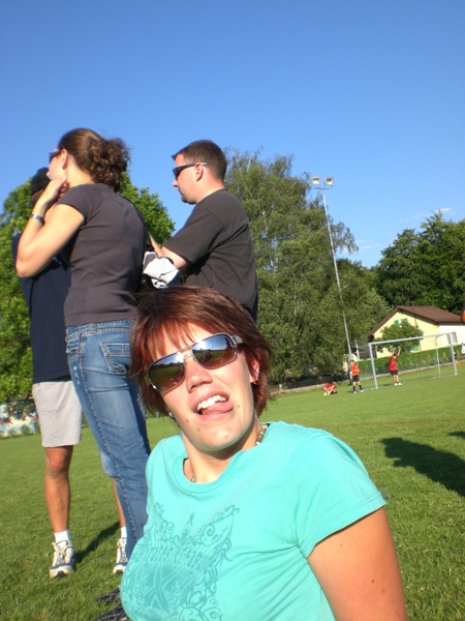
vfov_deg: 49.0
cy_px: 310
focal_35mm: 38
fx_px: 681
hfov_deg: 37.7
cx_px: 232
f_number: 4.4
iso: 50
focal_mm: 6.3
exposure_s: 1/320
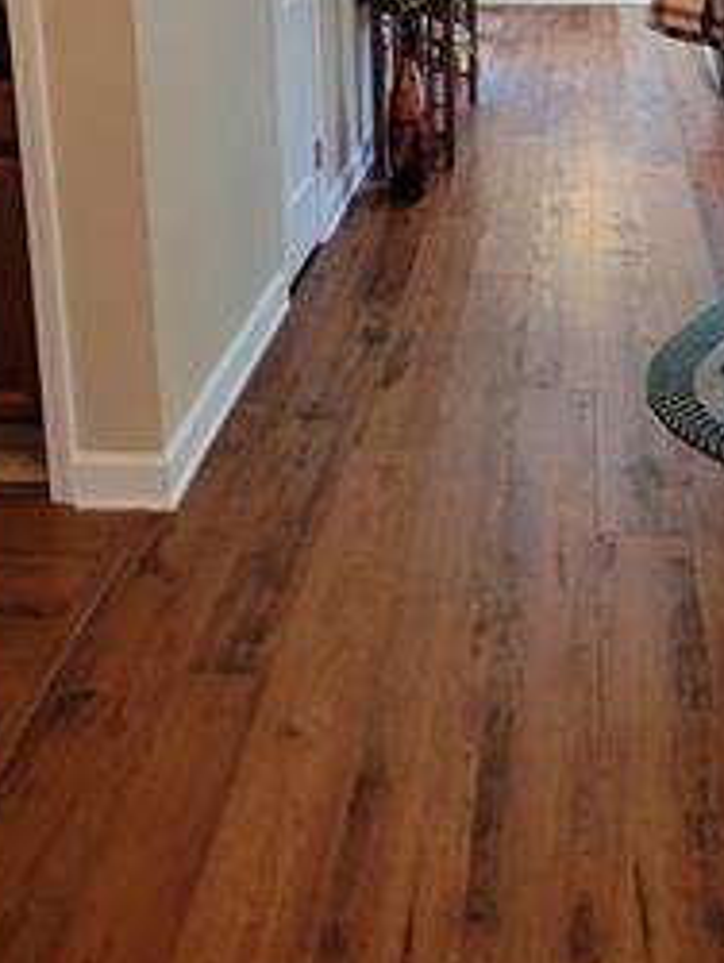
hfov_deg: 31.2
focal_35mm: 46
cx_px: 512
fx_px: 1281
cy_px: 85
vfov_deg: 38.2
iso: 200
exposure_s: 1/60
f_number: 1.8
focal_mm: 6.7
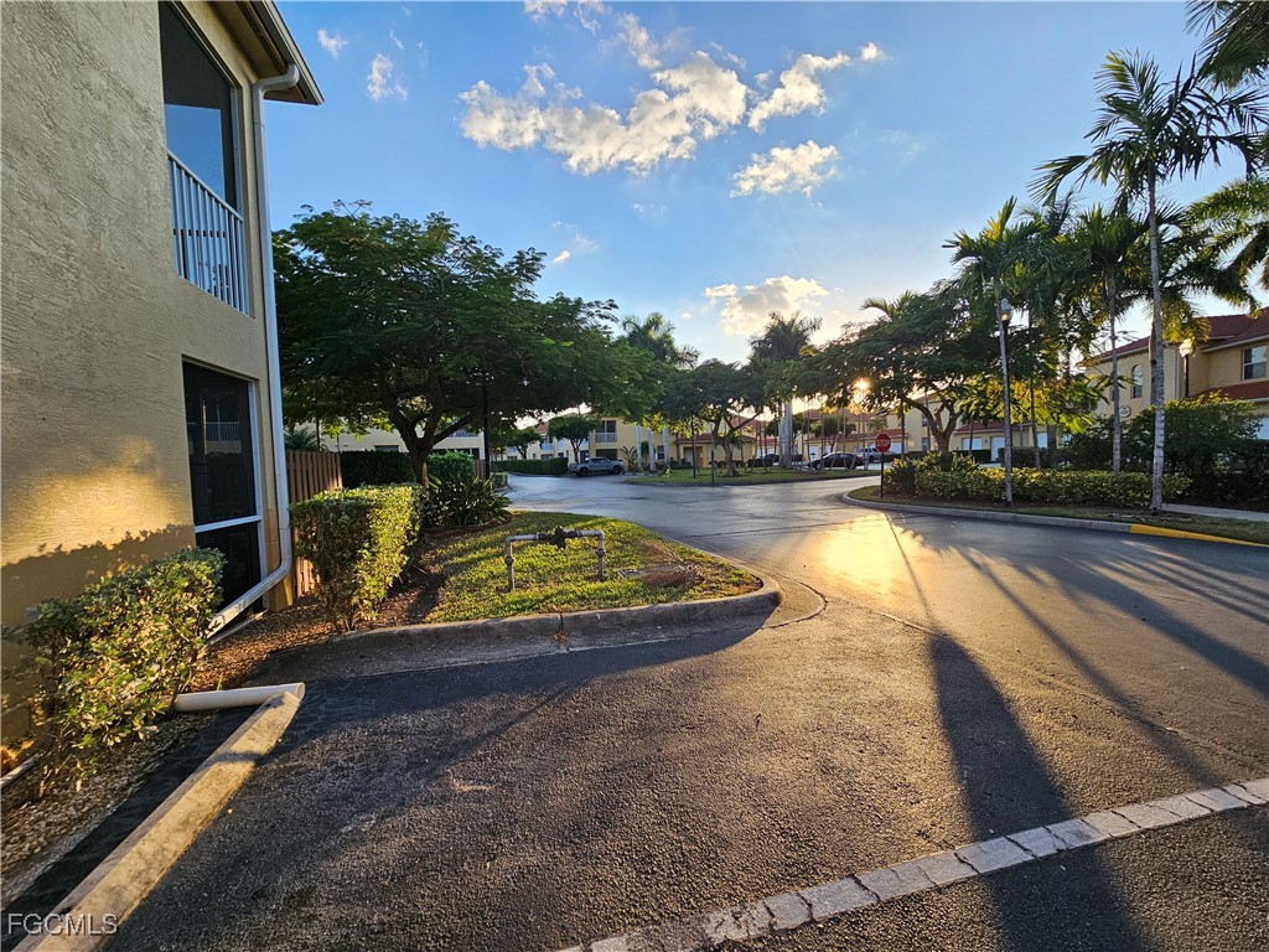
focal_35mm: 13
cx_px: 634
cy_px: 476
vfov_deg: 89.9
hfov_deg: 106.2
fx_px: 477
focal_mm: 2.2
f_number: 2.2
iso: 50
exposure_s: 1/645
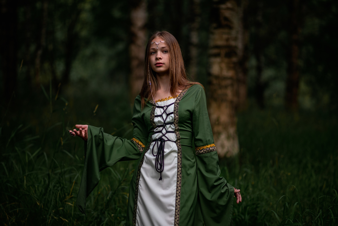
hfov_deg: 23.9
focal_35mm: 85
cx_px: 169
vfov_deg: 16.1
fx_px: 798
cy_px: 113
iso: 125
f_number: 2
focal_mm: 85
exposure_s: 1/640
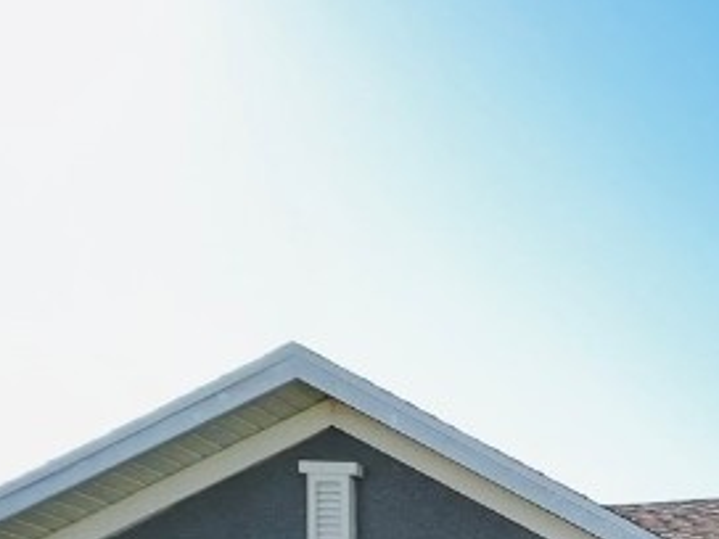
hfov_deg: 24.0
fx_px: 1018
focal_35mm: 49
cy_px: 925
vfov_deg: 21.5
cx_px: 1216
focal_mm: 1.57
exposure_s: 1/314
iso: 32
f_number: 1.8
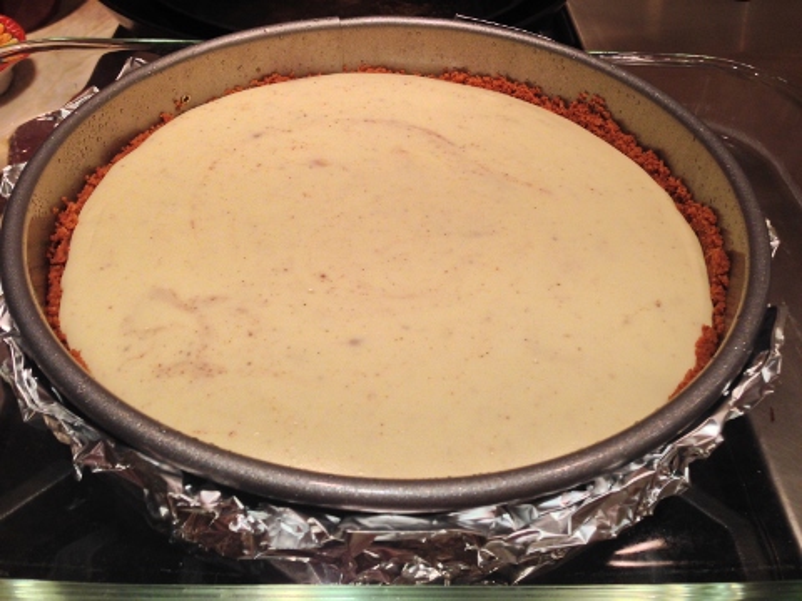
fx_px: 765
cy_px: 300
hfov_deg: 55.4
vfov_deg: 42.9
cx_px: 401
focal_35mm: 33
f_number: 2.4
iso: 64
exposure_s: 1/20
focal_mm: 4.12
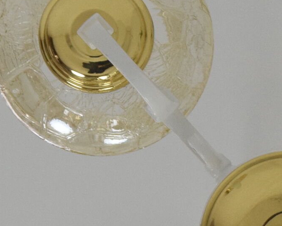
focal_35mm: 264
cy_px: 267
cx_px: 290
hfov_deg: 7.3
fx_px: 2204
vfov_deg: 5.8
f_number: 8
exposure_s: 1/250
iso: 1600
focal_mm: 42
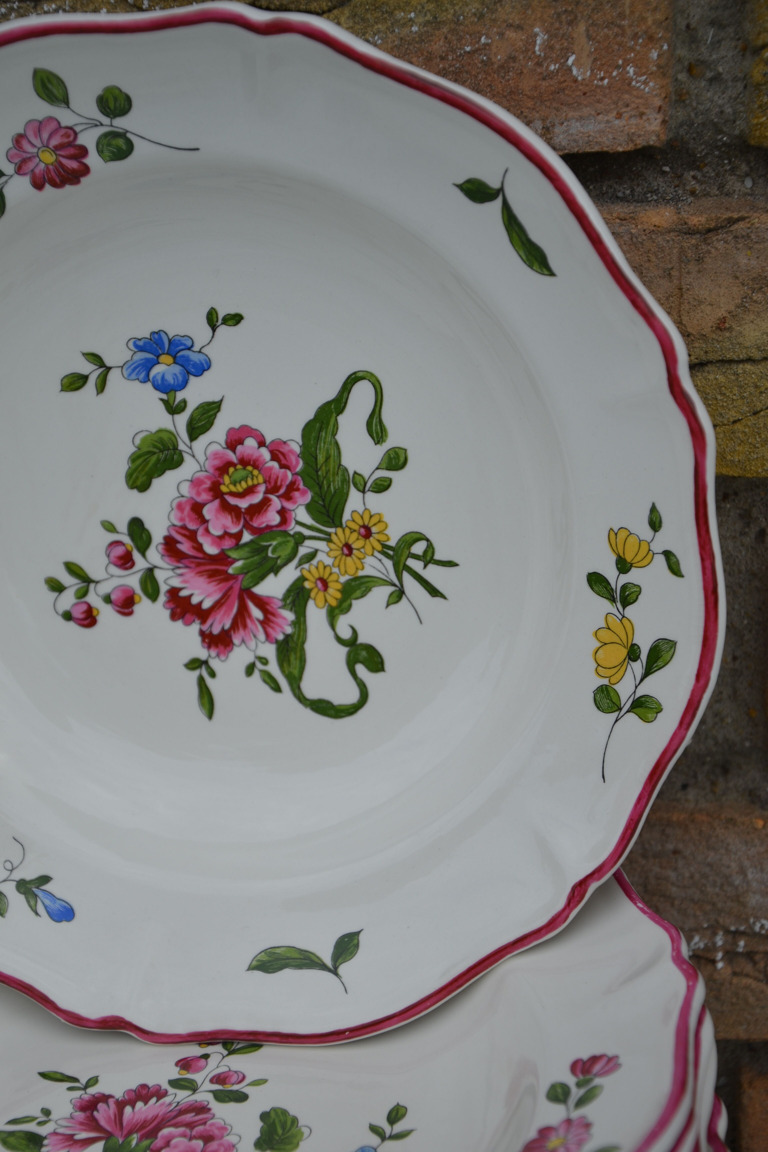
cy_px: 576
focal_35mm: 87
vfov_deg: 23.4
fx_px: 2784
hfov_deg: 15.7
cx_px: 384
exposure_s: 1/500
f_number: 5.6
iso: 100
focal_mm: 58
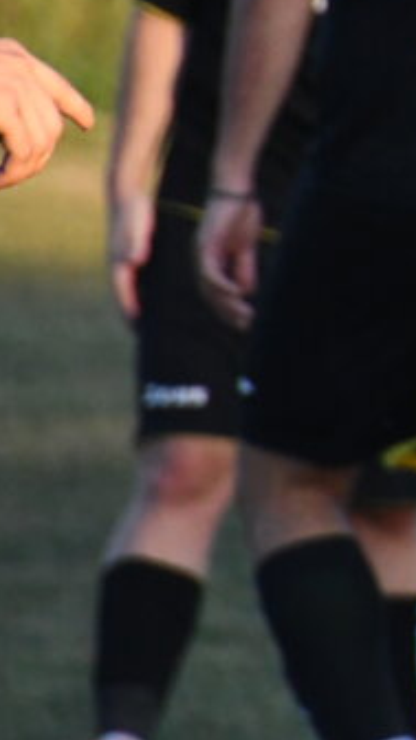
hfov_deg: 0.6
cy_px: 32
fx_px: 37553
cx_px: 1004
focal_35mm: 1915
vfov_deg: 1.1
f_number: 10
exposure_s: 1/1600
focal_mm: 400
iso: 3200
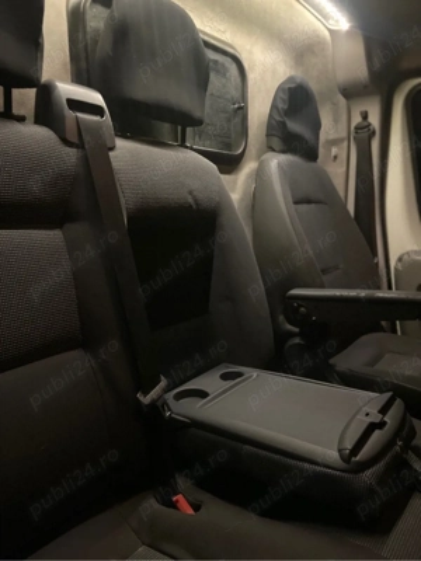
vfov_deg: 67.3
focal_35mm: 26
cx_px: 210
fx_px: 422
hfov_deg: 53.1
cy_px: 280
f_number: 1.8
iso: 1000
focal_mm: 4.25
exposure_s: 1/15
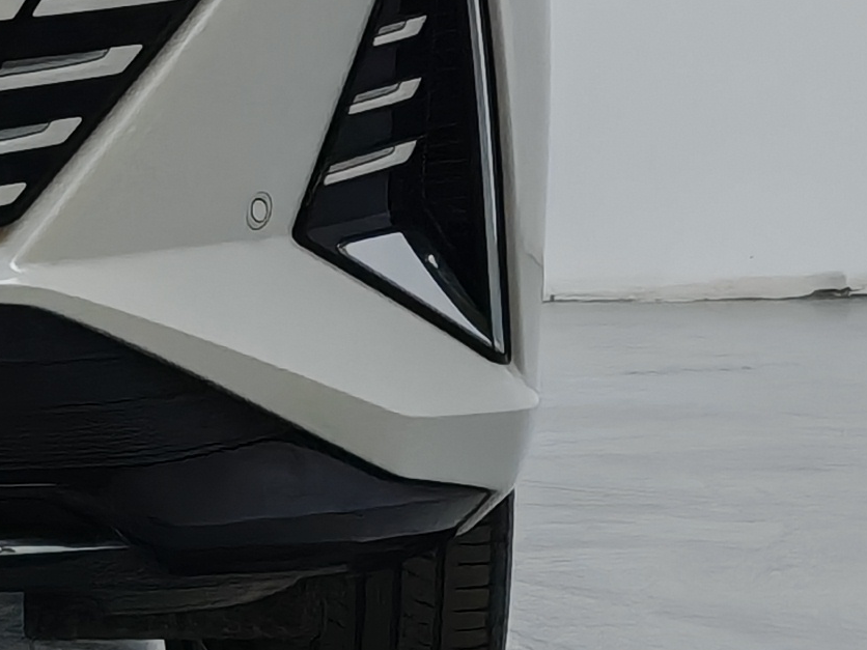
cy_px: -230
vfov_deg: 4.4
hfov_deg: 5.8
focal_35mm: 333
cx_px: -711
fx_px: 8340
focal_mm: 8.67
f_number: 2.4
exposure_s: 1/100
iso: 125
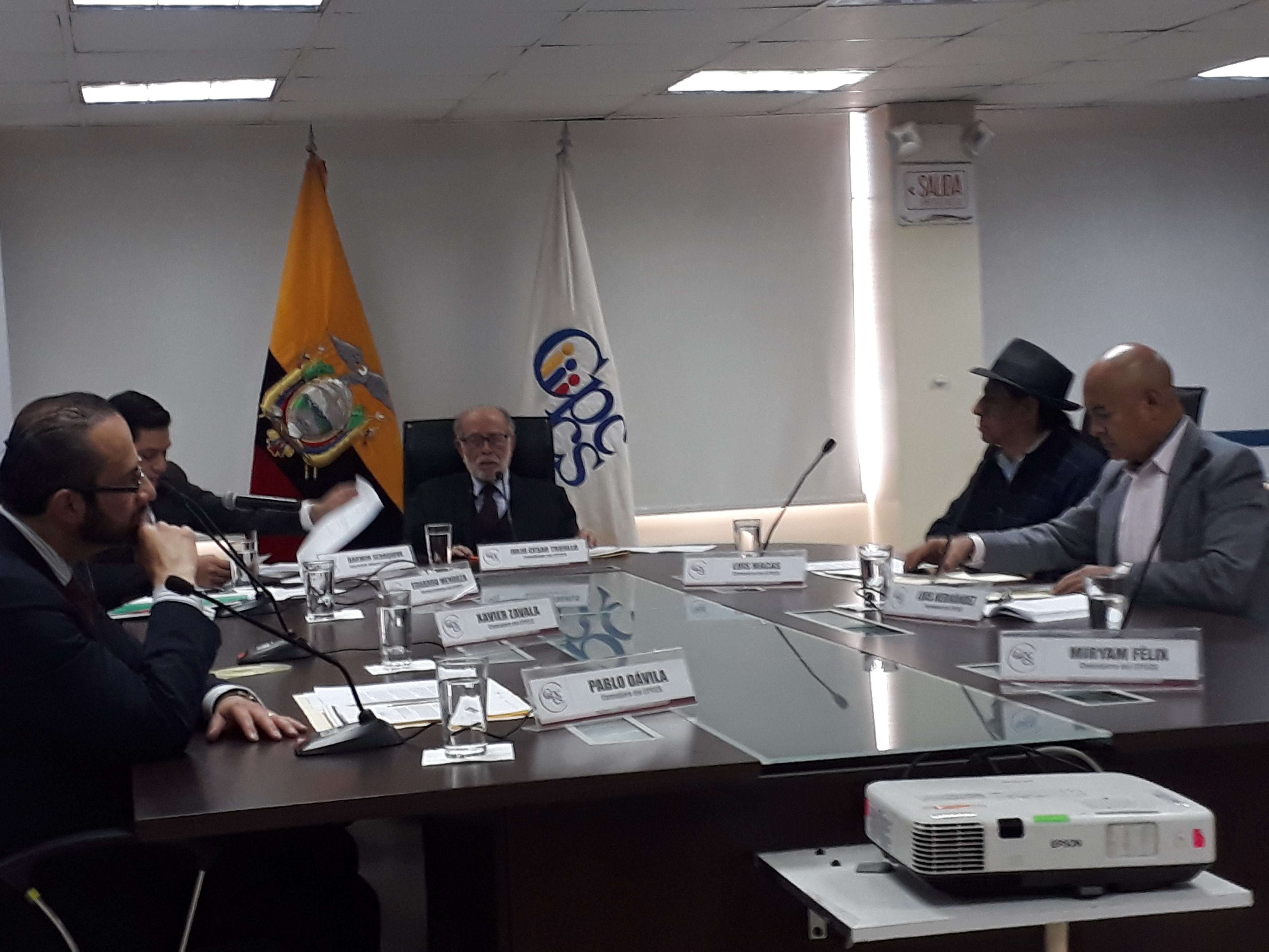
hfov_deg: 65.3
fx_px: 990
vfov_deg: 51.4
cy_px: 476
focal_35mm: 27
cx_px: 634
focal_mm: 3.6
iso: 100
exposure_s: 1/30
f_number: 1.9
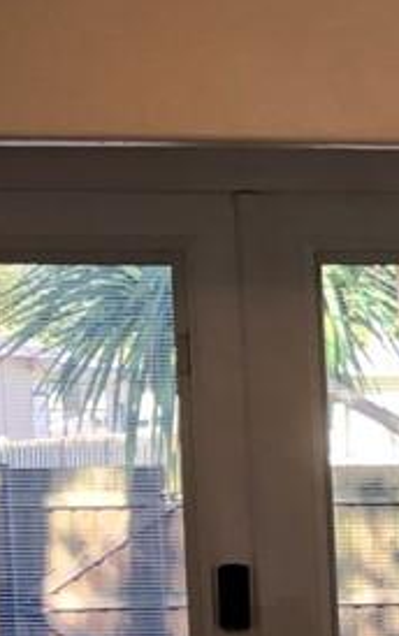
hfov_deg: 6.7
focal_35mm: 173
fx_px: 3001
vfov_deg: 11.8
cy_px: 829
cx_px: 1292
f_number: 1.8
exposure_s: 1/120
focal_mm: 3.99
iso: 50
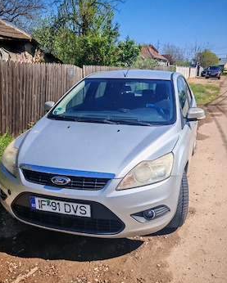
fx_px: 294
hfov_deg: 42.2
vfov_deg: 51.5
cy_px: 153
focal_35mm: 35
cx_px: 116
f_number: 1.9
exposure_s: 1/1600
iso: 50
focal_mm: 6.67
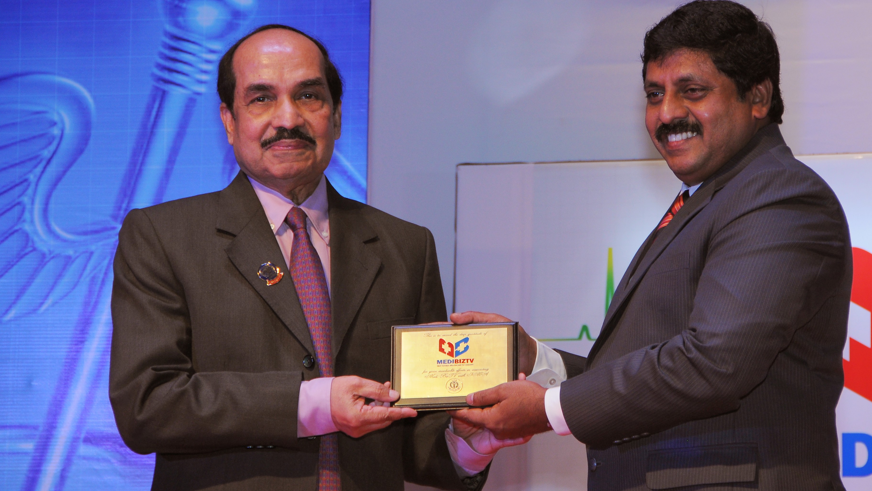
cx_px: 490
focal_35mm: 166
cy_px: 238
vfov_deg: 7.3
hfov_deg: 13.0
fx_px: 3838
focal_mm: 90
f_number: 5.3
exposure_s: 1/125
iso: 400
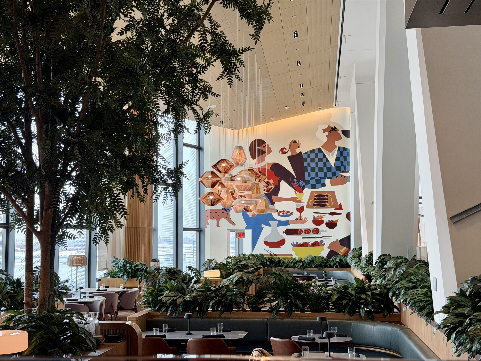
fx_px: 667
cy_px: 180
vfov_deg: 30.3
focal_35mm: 48
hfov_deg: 39.7
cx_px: 240
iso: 64
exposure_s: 1/175
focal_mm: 6.76
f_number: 1.78
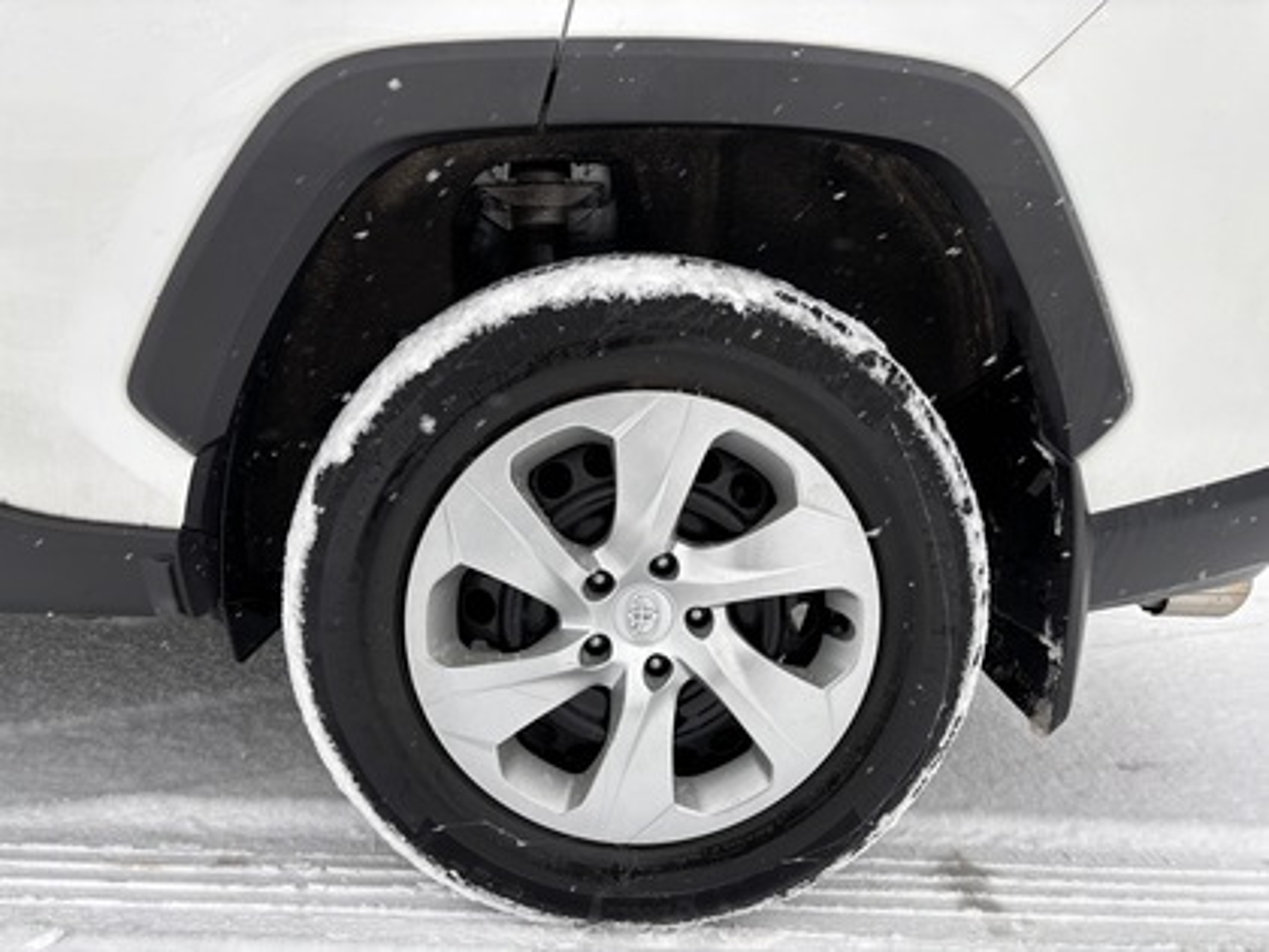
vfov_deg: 53.1
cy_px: 476
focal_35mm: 26
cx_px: 634
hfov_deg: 67.3
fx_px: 953
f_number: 1.6
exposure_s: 1/121
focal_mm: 5.96
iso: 40
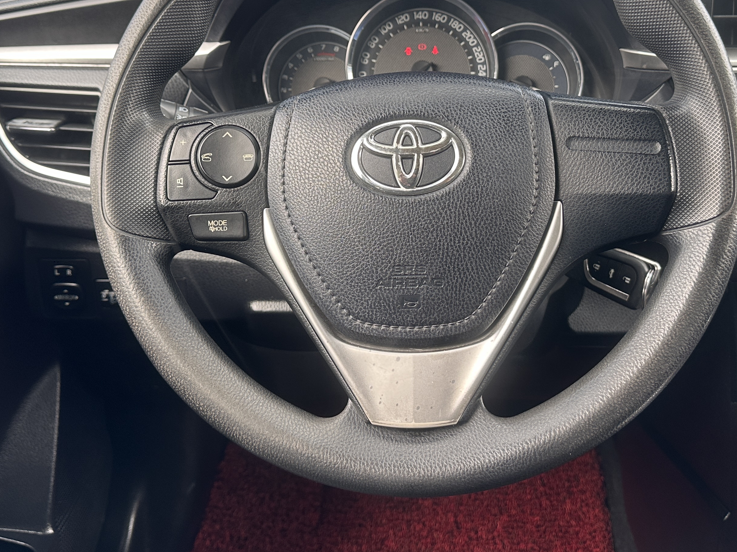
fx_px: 852
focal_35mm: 40
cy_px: 174
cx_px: 399
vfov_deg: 35.5
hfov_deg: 46.8
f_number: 1.78
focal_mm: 6.86
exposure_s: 1/121
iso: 125
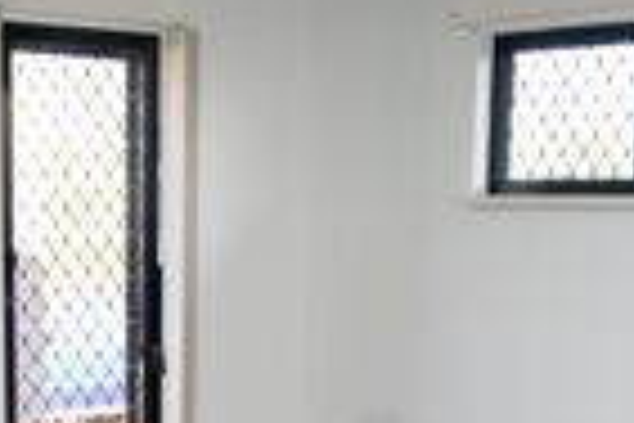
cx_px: 202
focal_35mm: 90
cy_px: 677
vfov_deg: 14.0
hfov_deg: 22.5
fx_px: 1585
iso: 400
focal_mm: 18
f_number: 5.6
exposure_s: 1/60
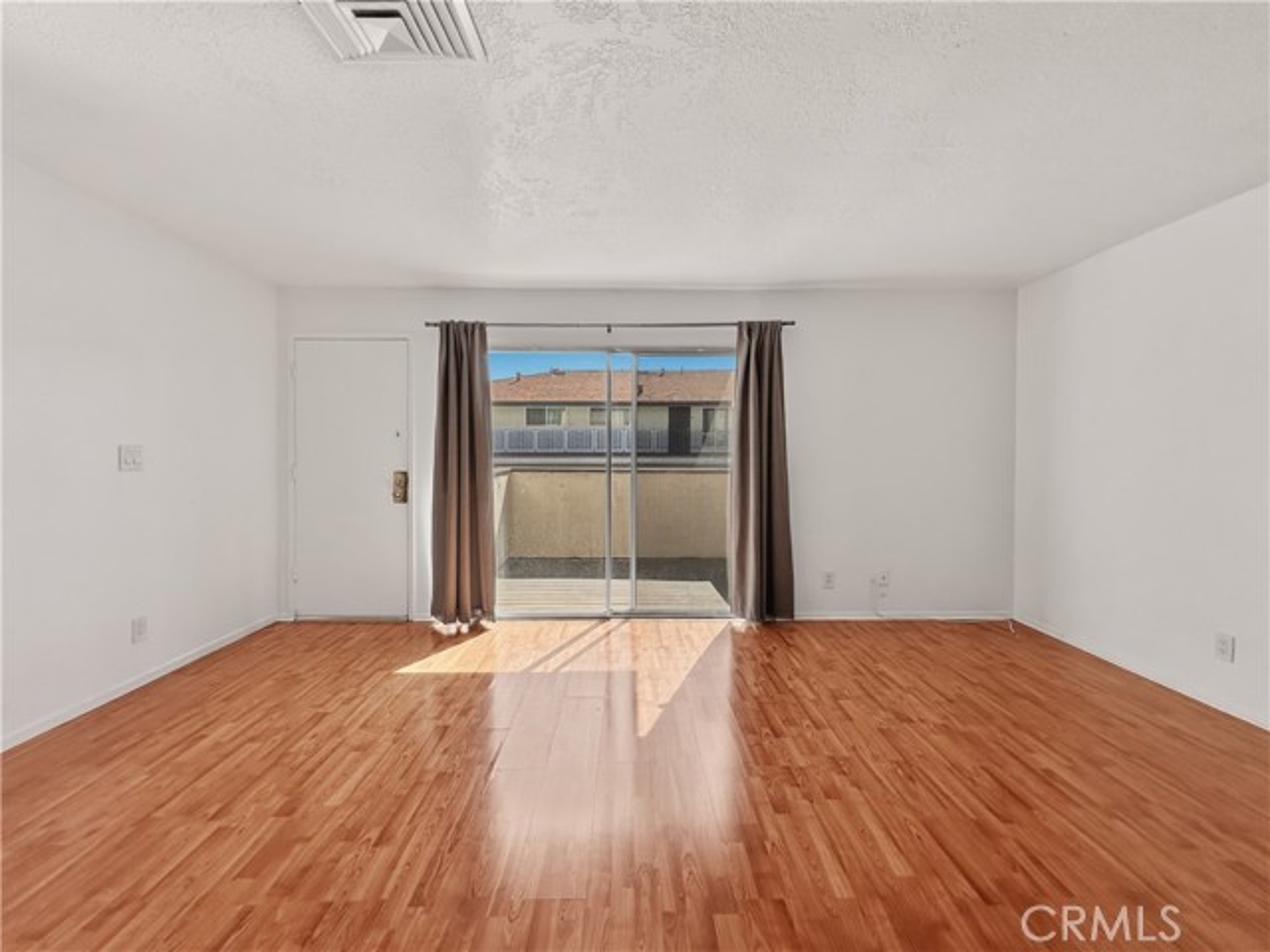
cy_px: 476
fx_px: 514
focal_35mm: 14
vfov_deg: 85.7
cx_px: 635
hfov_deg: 102.1
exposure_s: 1/545
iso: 40
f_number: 2.2
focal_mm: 2.2
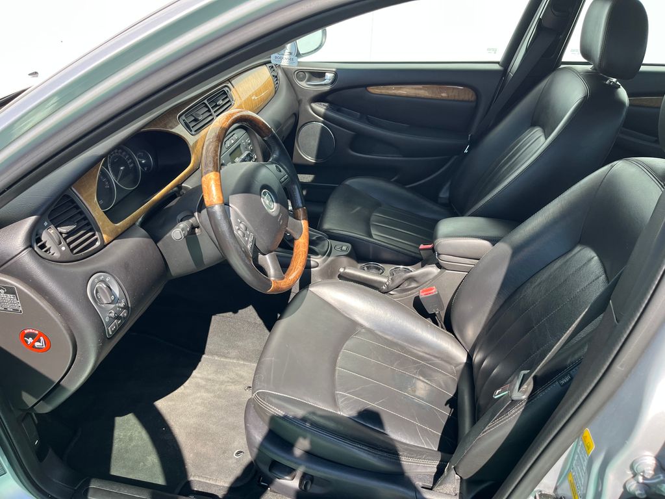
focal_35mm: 26
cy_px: 250
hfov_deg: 67.3
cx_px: 332
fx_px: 499
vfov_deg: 53.1
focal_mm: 5.1
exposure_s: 1/527
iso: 50
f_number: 1.6
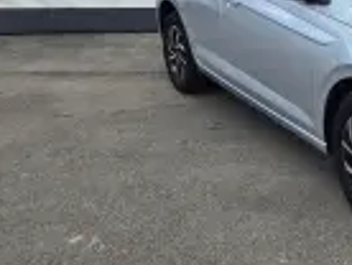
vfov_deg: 23.9
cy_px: 36
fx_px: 611
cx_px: 451
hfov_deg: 27.2
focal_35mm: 60
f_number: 1.8
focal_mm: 5.4
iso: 25
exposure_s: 1/1224
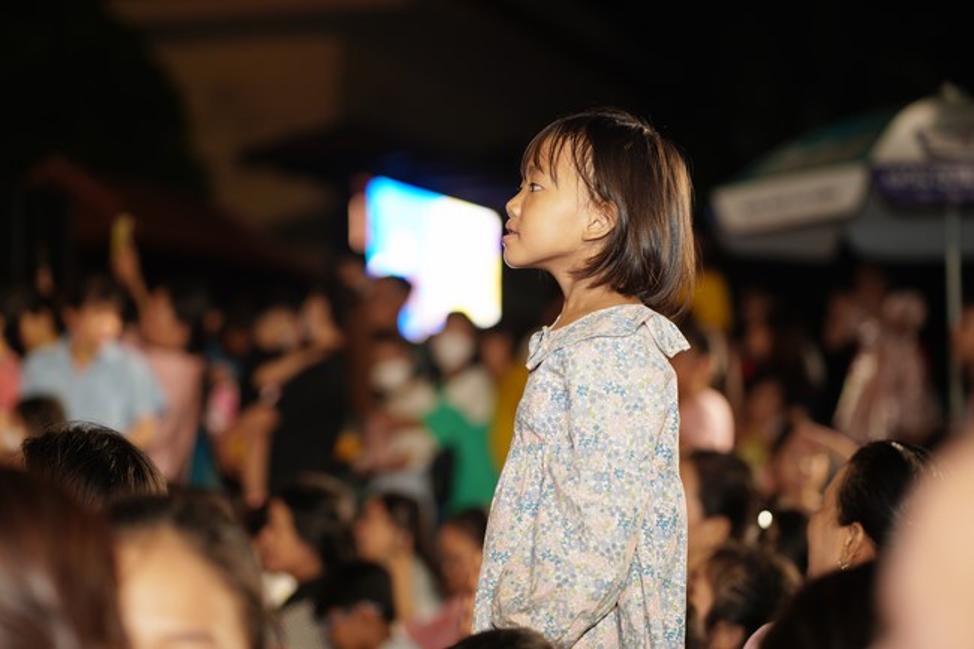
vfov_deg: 16.1
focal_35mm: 85
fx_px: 2299
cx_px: 487
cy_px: 324
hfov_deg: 23.9
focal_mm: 85
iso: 400
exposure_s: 1/250
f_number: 2.5
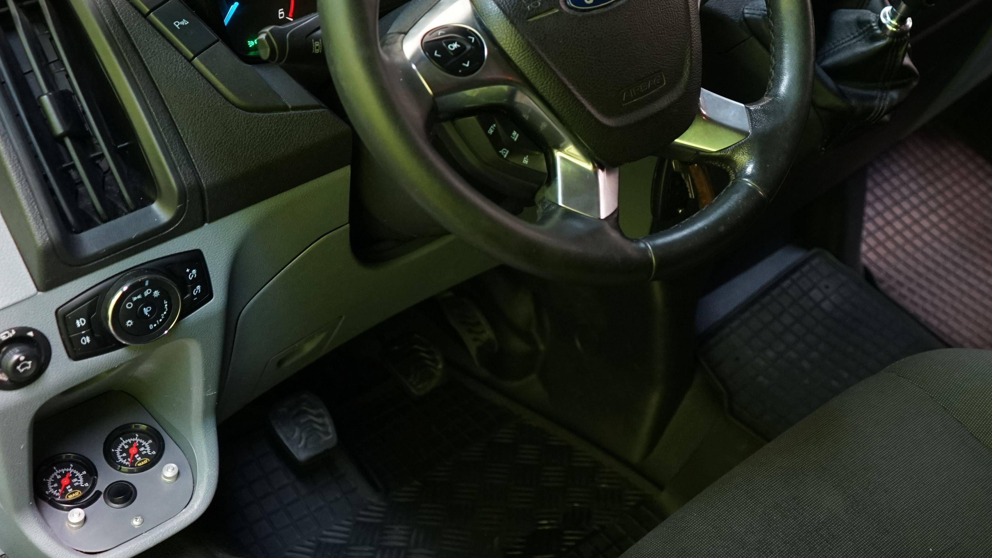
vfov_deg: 23.2
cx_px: 747
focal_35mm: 51
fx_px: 1341
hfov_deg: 39.5
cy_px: 133
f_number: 3.5
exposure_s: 1/30
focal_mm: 28
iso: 1250
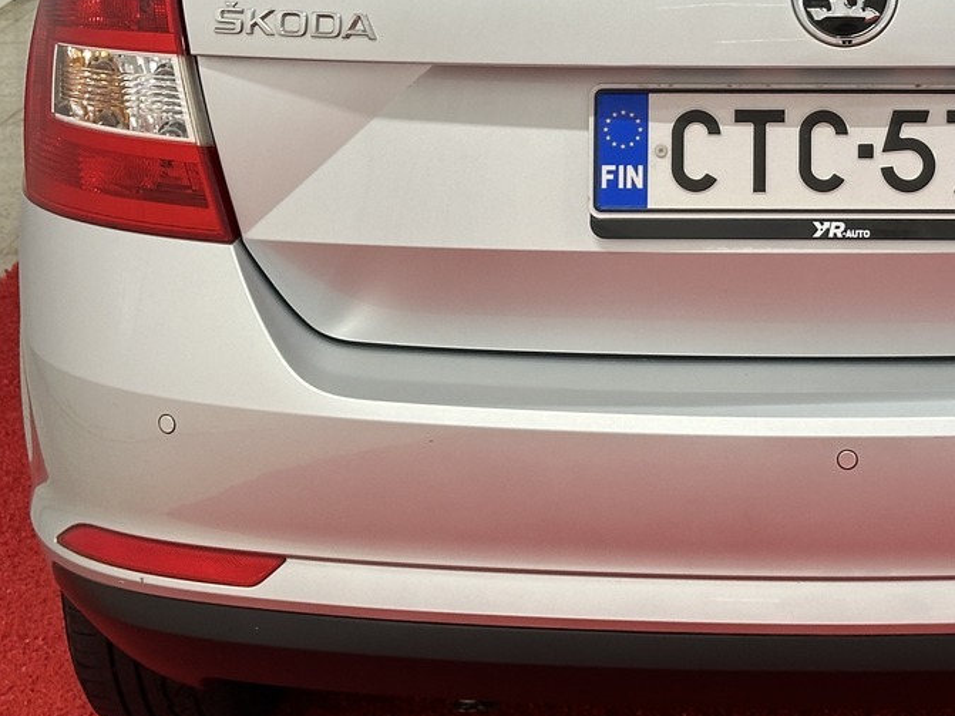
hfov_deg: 18.8
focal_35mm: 103
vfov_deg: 14.3
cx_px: 818
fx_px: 2841
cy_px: 117
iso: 50
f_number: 1.78
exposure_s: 1/50
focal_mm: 6.86
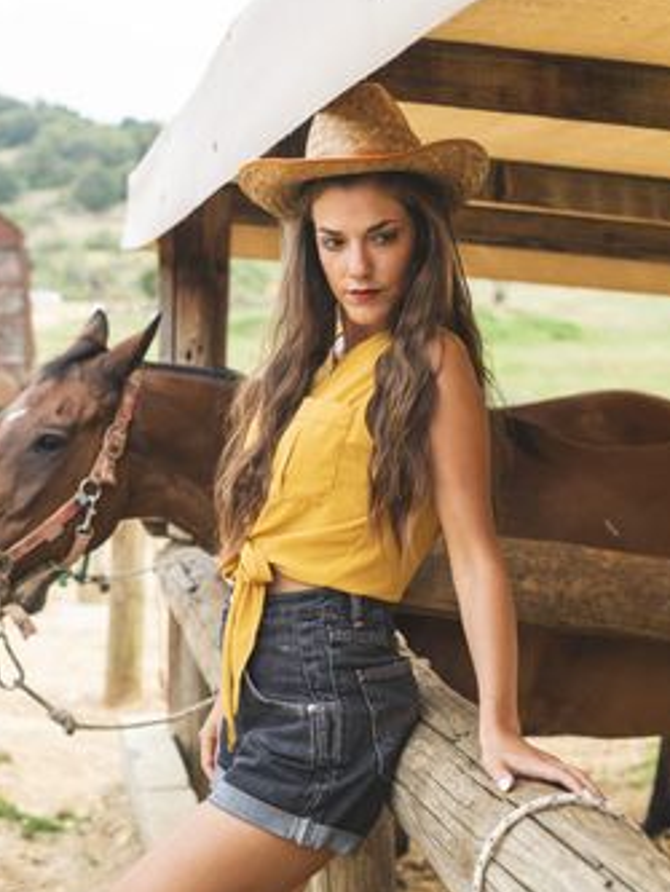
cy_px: 455
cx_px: 297
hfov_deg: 22.6
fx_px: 1676
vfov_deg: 29.8
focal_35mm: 65
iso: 100
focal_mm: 50
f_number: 4
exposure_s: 1/200
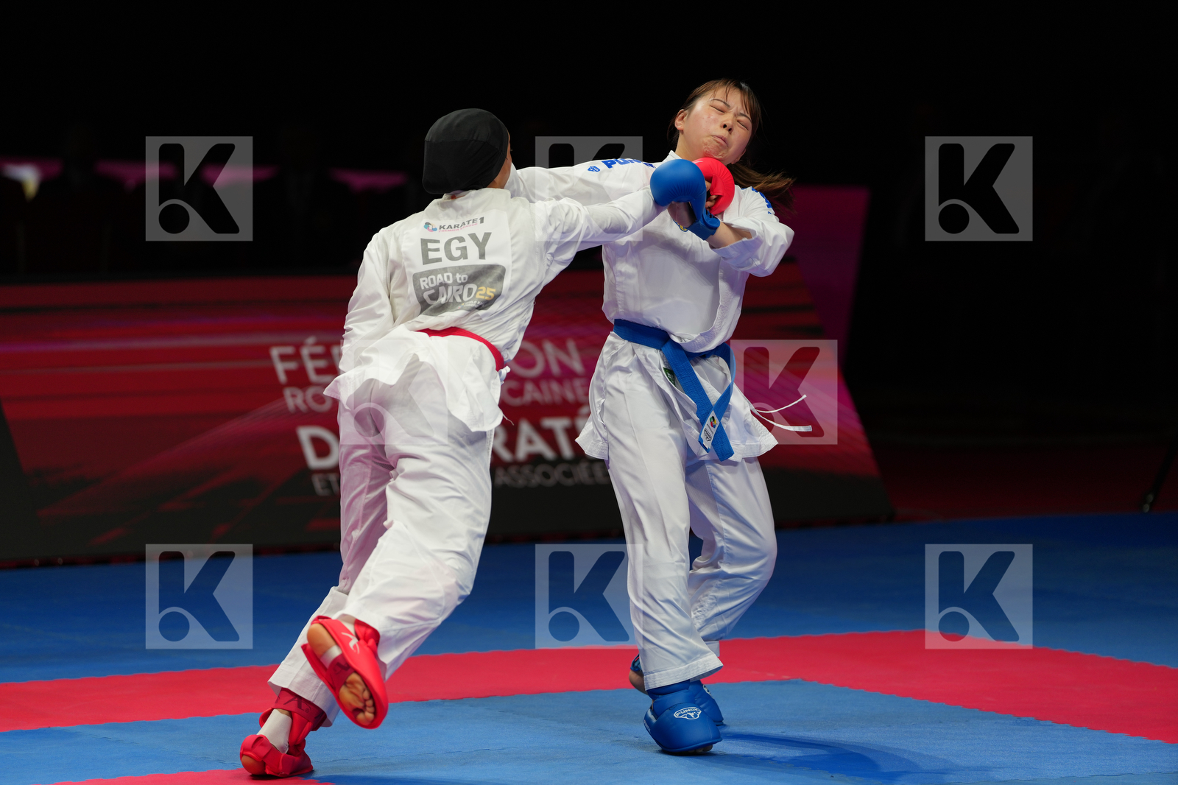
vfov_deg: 6.9
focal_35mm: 200
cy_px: 392
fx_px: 6543
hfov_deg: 10.3
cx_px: 589
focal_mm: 200
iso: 400
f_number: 2.8
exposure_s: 1/1000
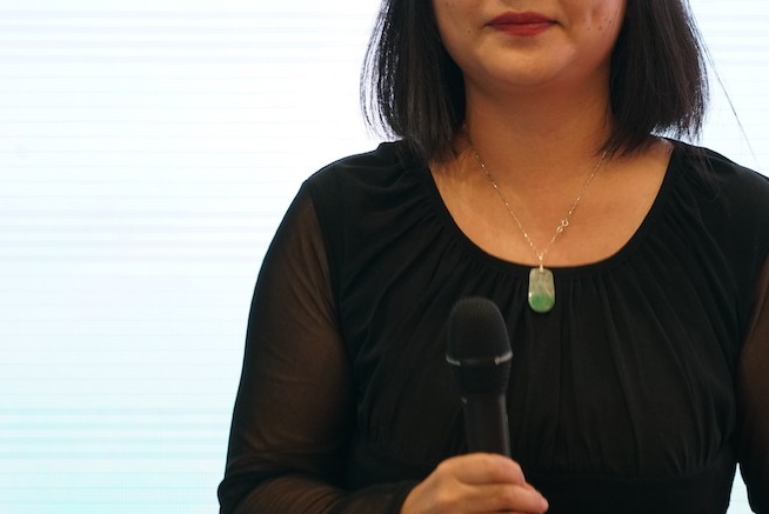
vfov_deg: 3.8
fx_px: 7716
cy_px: 84
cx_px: 504
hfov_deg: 5.7
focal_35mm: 361
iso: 1600
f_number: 4
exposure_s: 1/200
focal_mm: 200
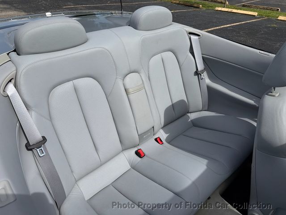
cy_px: 108
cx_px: 143
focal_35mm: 24
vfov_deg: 56.8
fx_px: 198
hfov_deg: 71.6
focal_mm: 6.76
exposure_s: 1/9091
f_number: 1.78
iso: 80
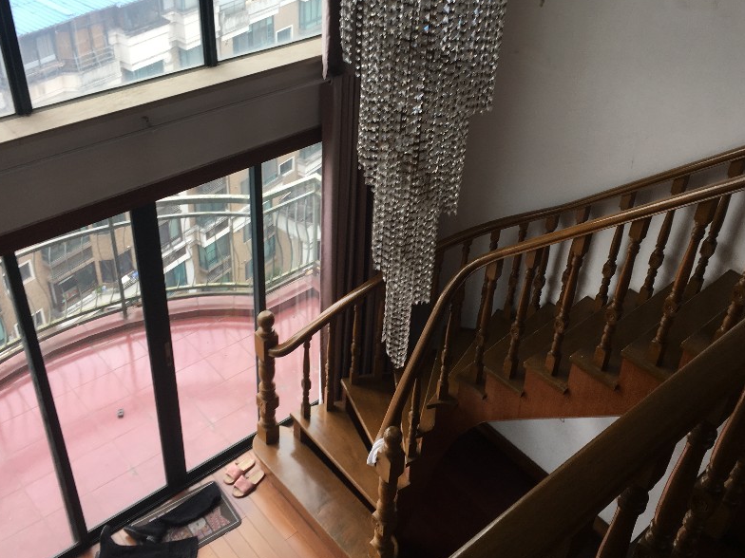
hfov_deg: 50.1
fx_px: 796
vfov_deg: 38.6
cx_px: 401
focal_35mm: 37
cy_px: 236
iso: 25
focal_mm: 4.15
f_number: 2.2
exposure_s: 1/100
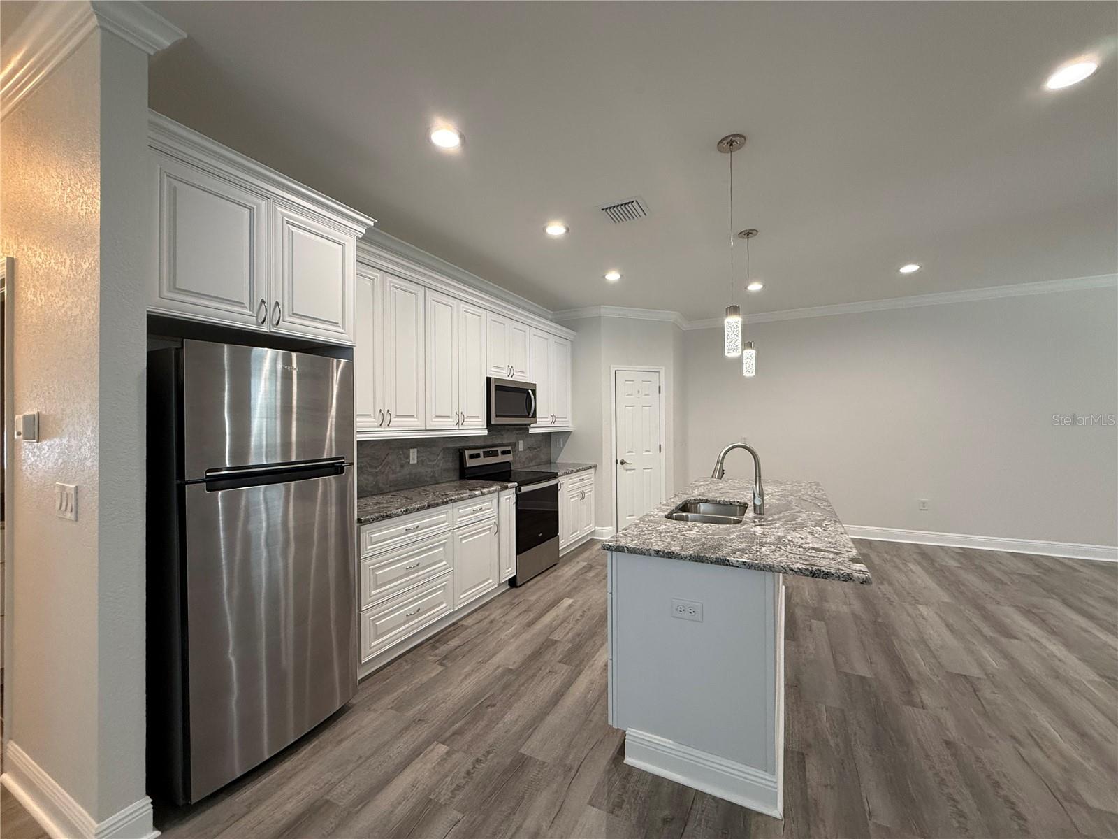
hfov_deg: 102.1
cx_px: 559
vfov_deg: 85.7
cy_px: 420
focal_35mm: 14
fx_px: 452
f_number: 2.2
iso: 250
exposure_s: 1/120
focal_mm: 2.22
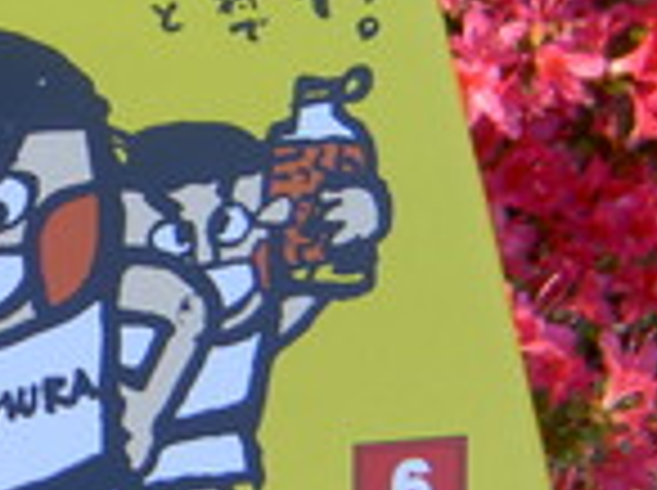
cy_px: 279
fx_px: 1990
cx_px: -104
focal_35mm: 105
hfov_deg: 17.9
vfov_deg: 14.1
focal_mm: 5.6
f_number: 2.8
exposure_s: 1/200
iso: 50
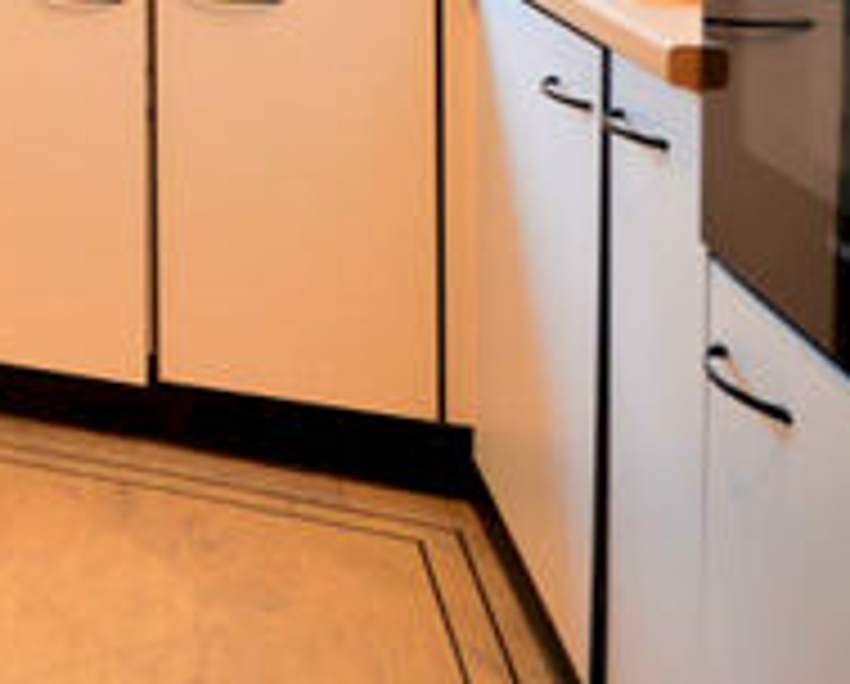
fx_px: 1311
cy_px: -212
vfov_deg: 25.2
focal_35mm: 52
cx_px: -499
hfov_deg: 25.0
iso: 200
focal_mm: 10
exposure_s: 1/4
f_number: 6.3
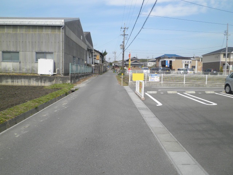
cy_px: 88
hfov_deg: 67.3
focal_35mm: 26
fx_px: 175
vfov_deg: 53.1
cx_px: 116
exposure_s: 1/125
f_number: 7.9
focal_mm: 4.7
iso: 64
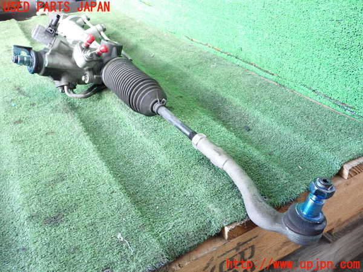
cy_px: 136
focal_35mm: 32
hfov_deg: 56.8
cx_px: 182
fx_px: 336
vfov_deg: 44.2
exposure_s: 1/125
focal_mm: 5.79
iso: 800
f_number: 2.4
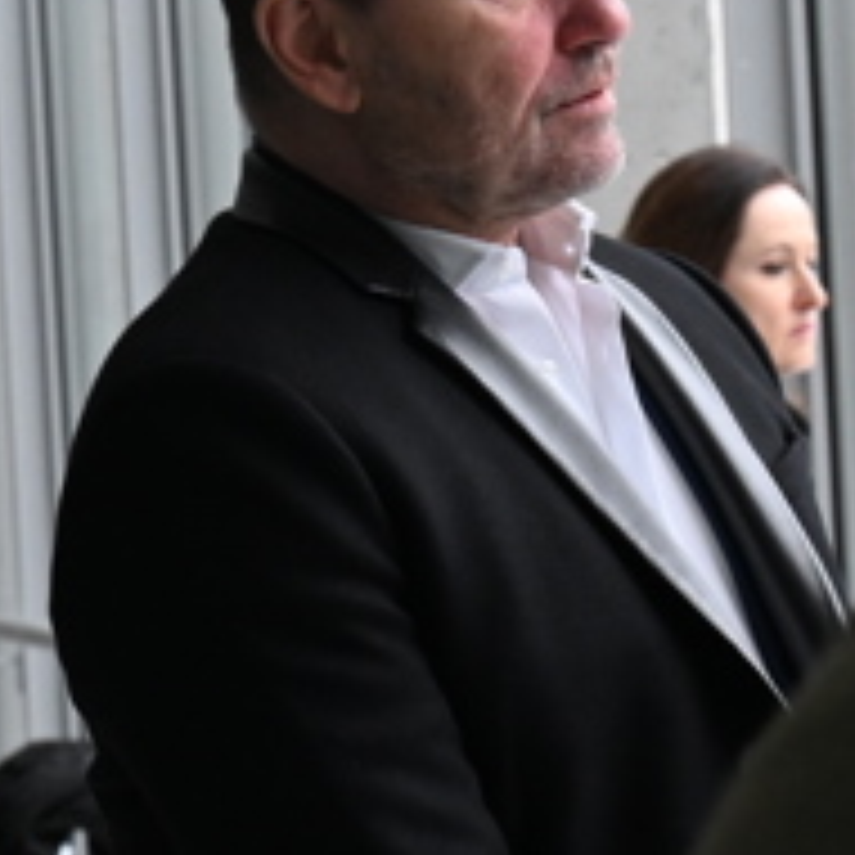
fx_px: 9054
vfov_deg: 5.4
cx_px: 333
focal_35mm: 324
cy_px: 680
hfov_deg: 5.4
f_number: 9
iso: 2000
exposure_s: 1/100
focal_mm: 70
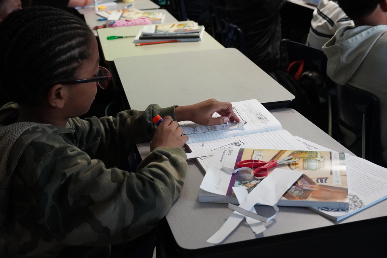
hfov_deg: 38.9
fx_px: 548
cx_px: 194
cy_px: 129
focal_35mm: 51
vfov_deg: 26.5
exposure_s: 1/160
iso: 5000
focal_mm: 34
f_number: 4.5
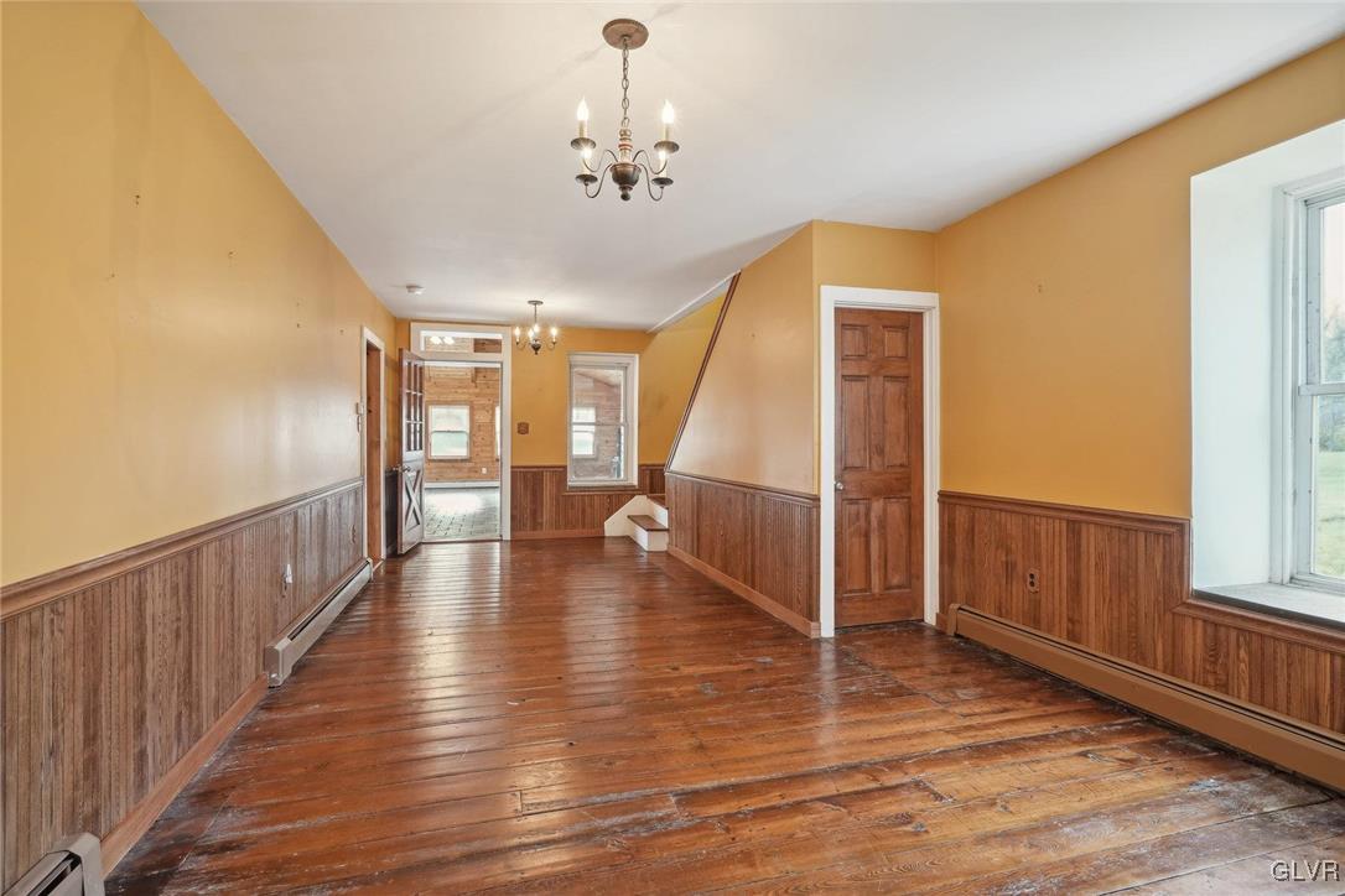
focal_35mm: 16
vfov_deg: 73.7
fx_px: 598
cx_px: 672
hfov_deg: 96.7
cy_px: 448
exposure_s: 1/6
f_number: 8
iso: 400
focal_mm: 16
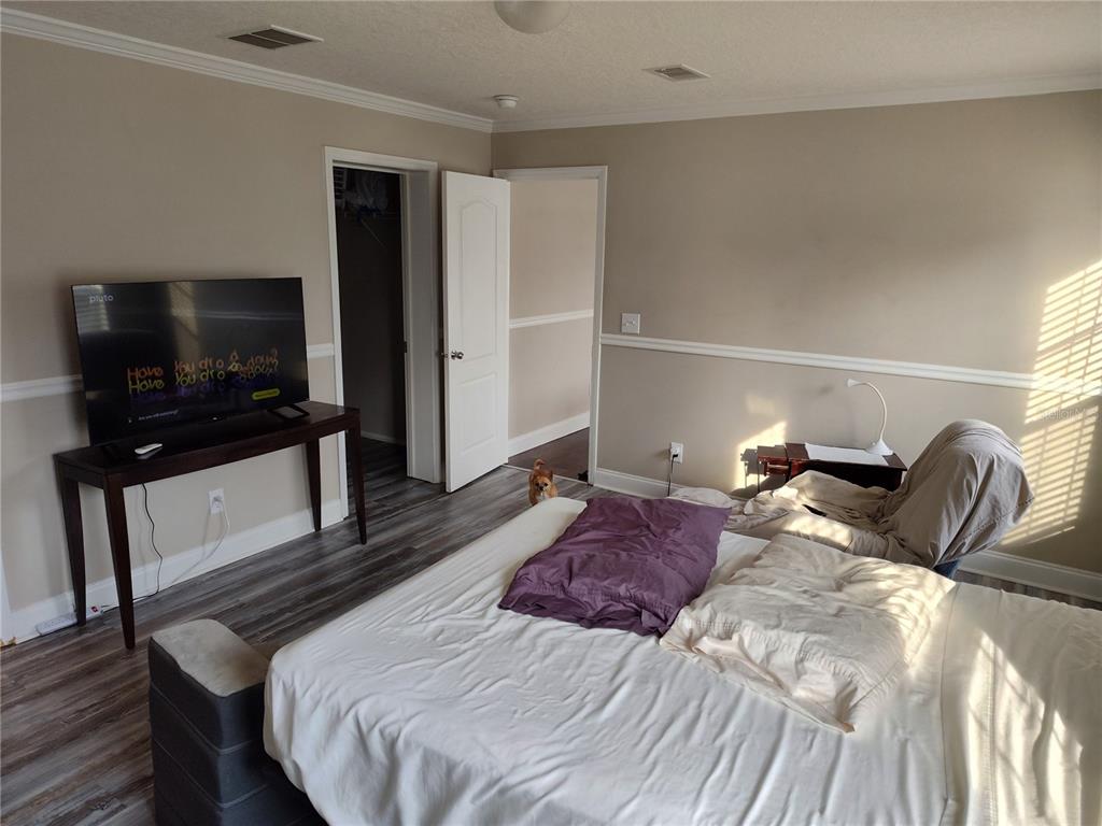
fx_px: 732
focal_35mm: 23
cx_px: 551
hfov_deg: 73.9
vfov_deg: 58.9
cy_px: 413
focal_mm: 5.56
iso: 256
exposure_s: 1/120
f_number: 1.8
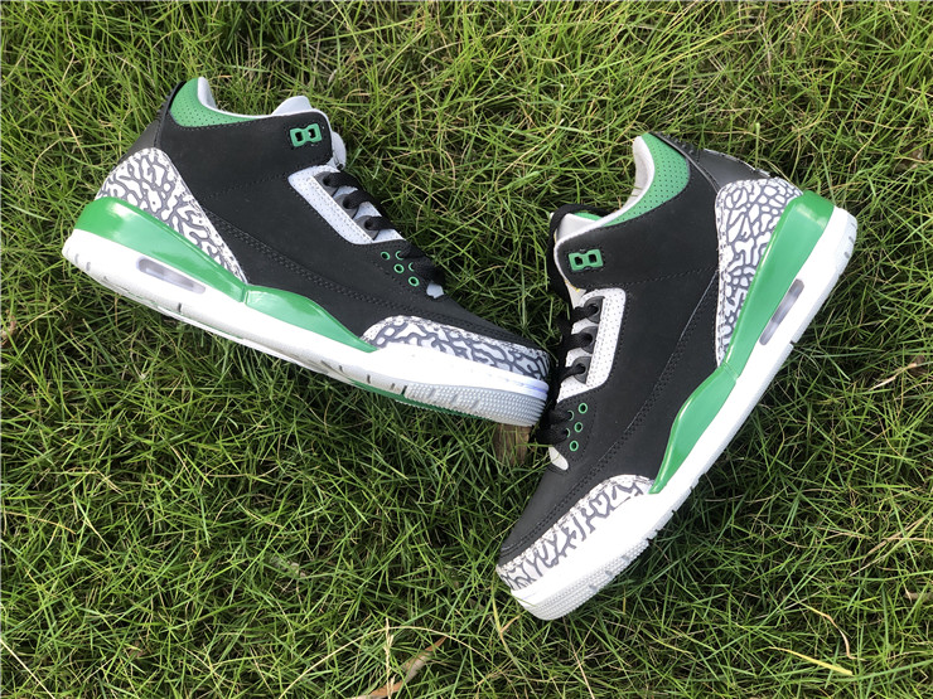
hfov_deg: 36.8
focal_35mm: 52
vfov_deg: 28.0
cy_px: 350
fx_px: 1402
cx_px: 466
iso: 25
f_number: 2.4
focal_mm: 6
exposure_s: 1/120
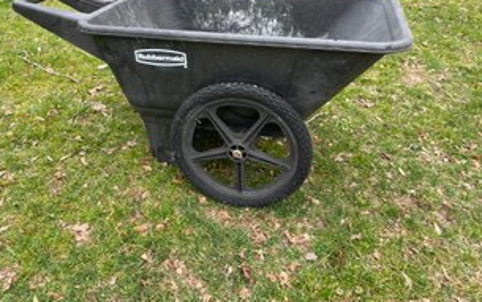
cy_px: 108
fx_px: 407
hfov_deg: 61.1
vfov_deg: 40.3
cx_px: 224
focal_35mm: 31
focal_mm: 4.2
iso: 32
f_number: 1.6
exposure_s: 1/179
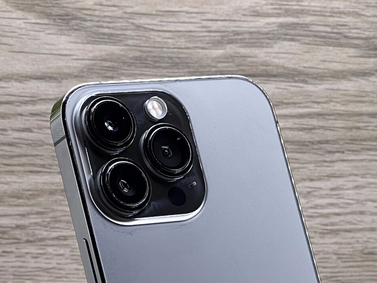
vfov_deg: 7.1
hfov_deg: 9.5
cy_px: 277
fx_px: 2265
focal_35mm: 208
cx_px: 234
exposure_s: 1/100
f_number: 2.8
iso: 80
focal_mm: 9
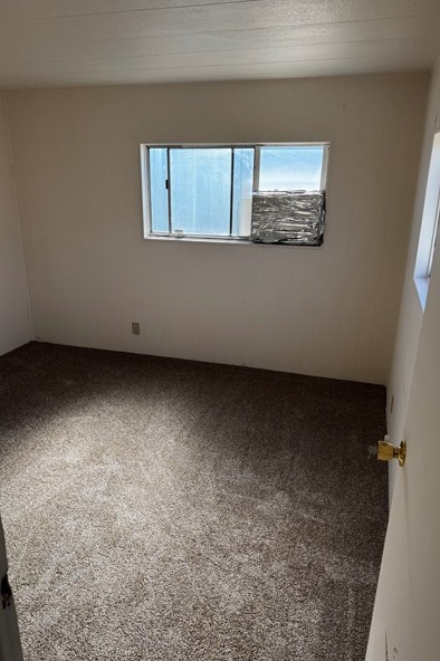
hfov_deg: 47.8
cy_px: 347
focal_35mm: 27
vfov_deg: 67.4
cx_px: 205
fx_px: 496
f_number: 1.78
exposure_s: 1/802
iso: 80
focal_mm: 6.76
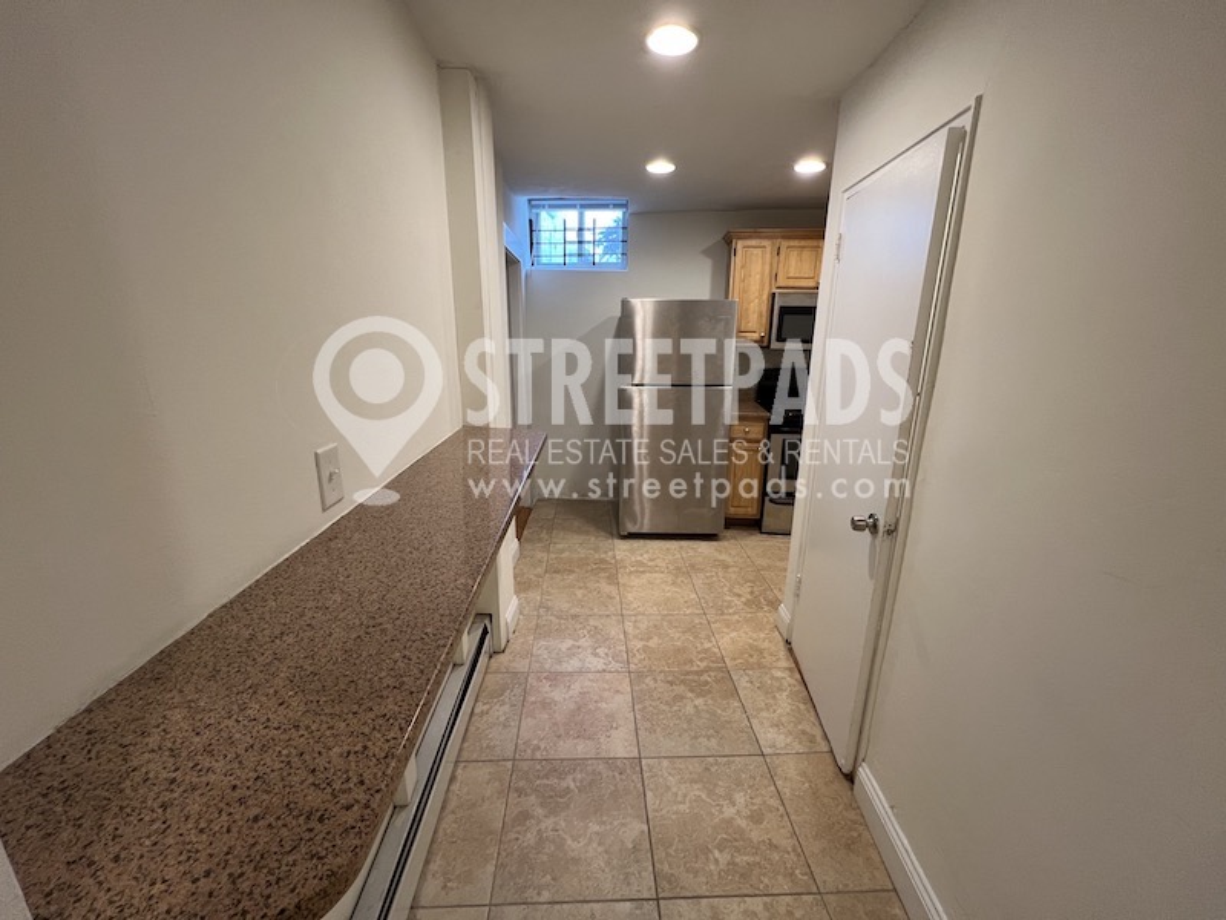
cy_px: 460
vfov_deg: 89.9
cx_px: 613
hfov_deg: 106.2
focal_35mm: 13
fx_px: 460
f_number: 1.8
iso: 200
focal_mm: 1.57
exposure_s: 1/60
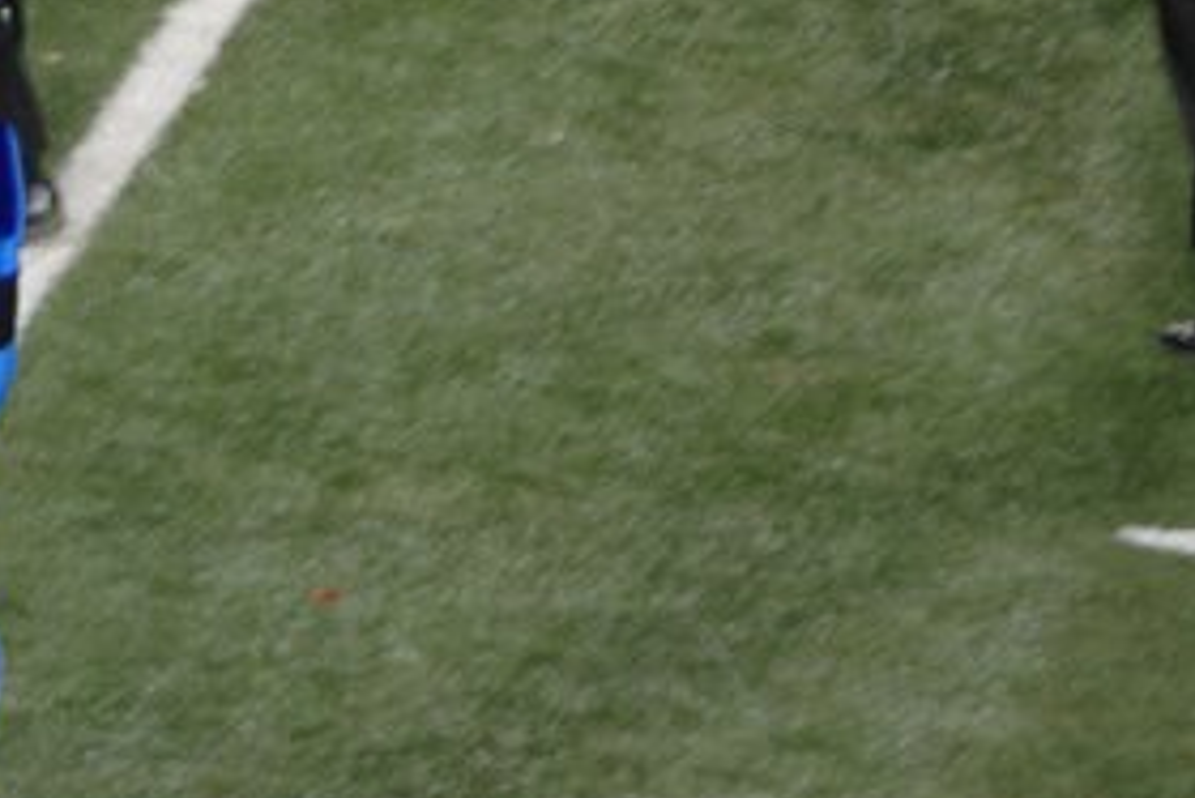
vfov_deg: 1.6
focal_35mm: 857
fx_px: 28461
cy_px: 563
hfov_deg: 2.4
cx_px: -51
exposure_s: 1/60
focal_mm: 200
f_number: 2.8
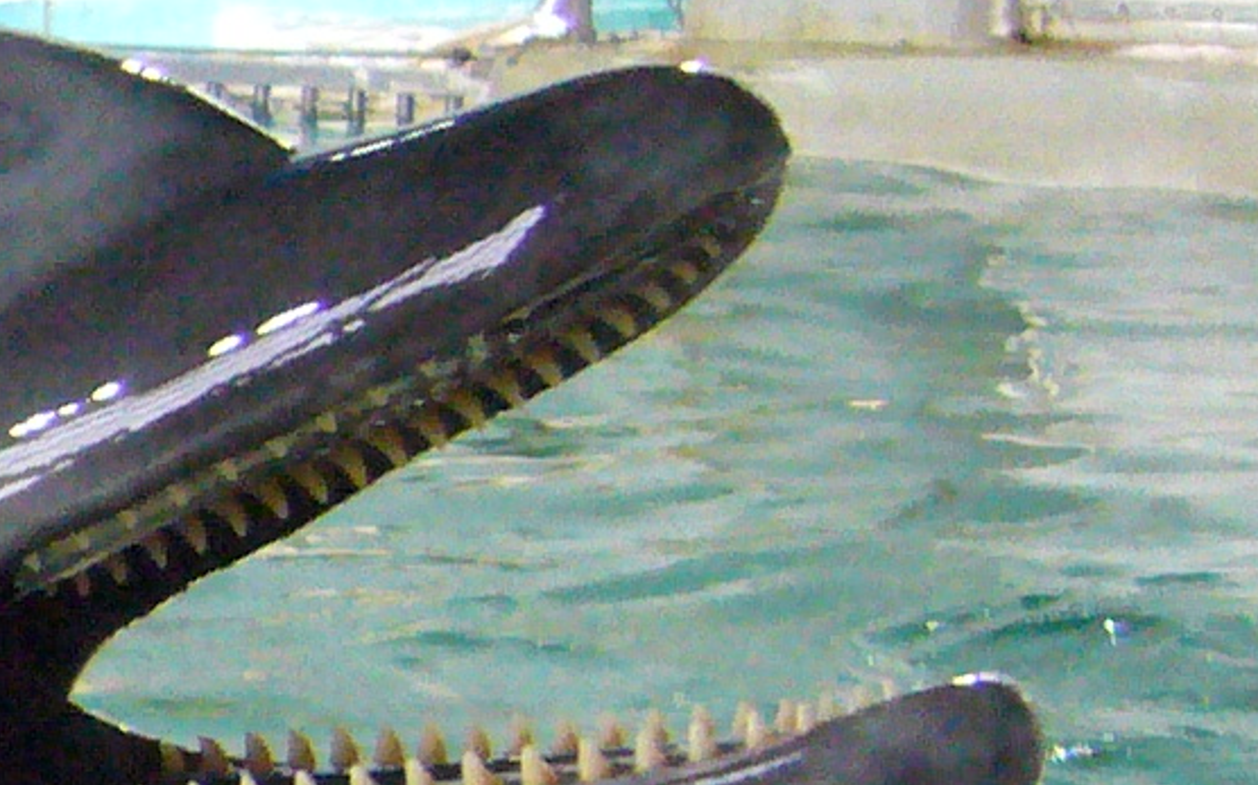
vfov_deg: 6.9
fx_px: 6443
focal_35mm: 188
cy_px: 767
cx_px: -1742
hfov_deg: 9.8
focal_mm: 5.8
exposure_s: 1/125
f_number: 2.8
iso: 400
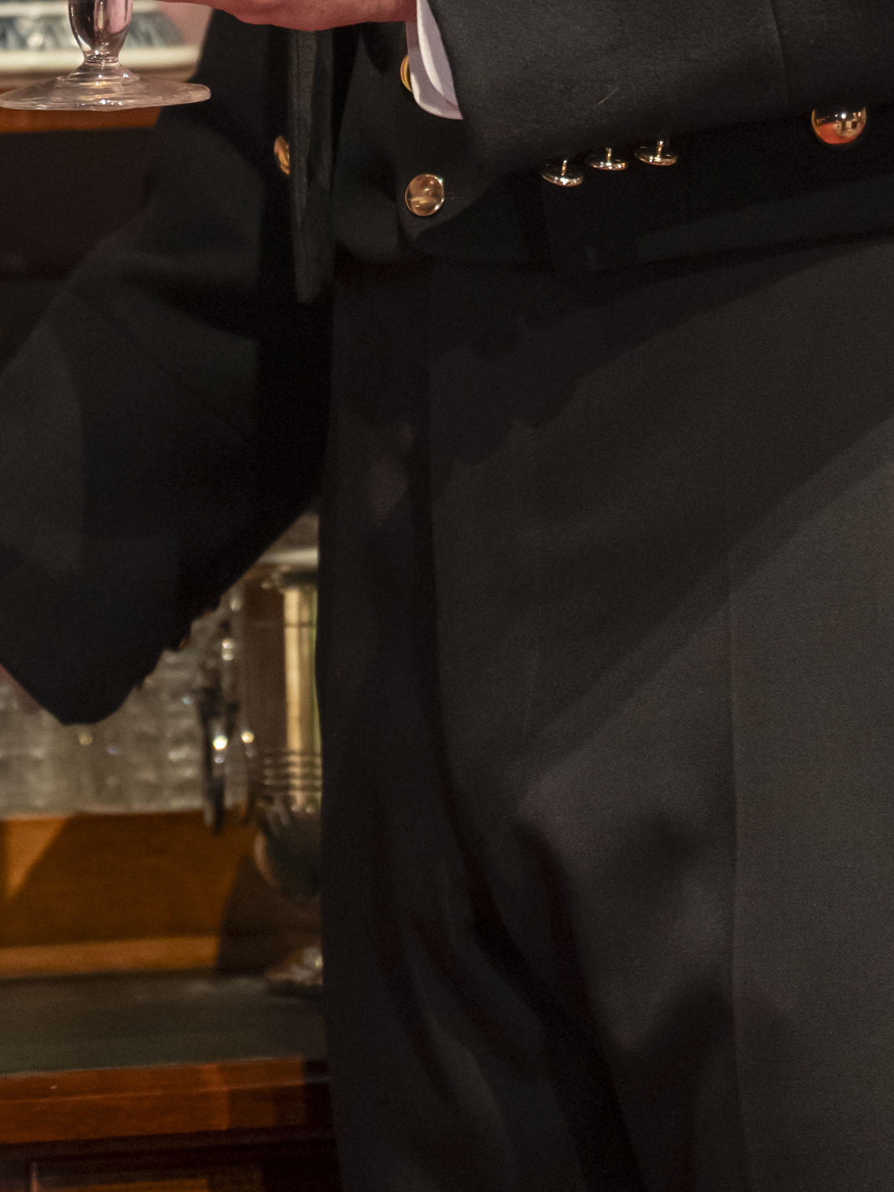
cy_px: -828
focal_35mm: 856
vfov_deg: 2.3
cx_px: 194
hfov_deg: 1.7
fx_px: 29473
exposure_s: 1/125
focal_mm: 200
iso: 1000
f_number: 2.8
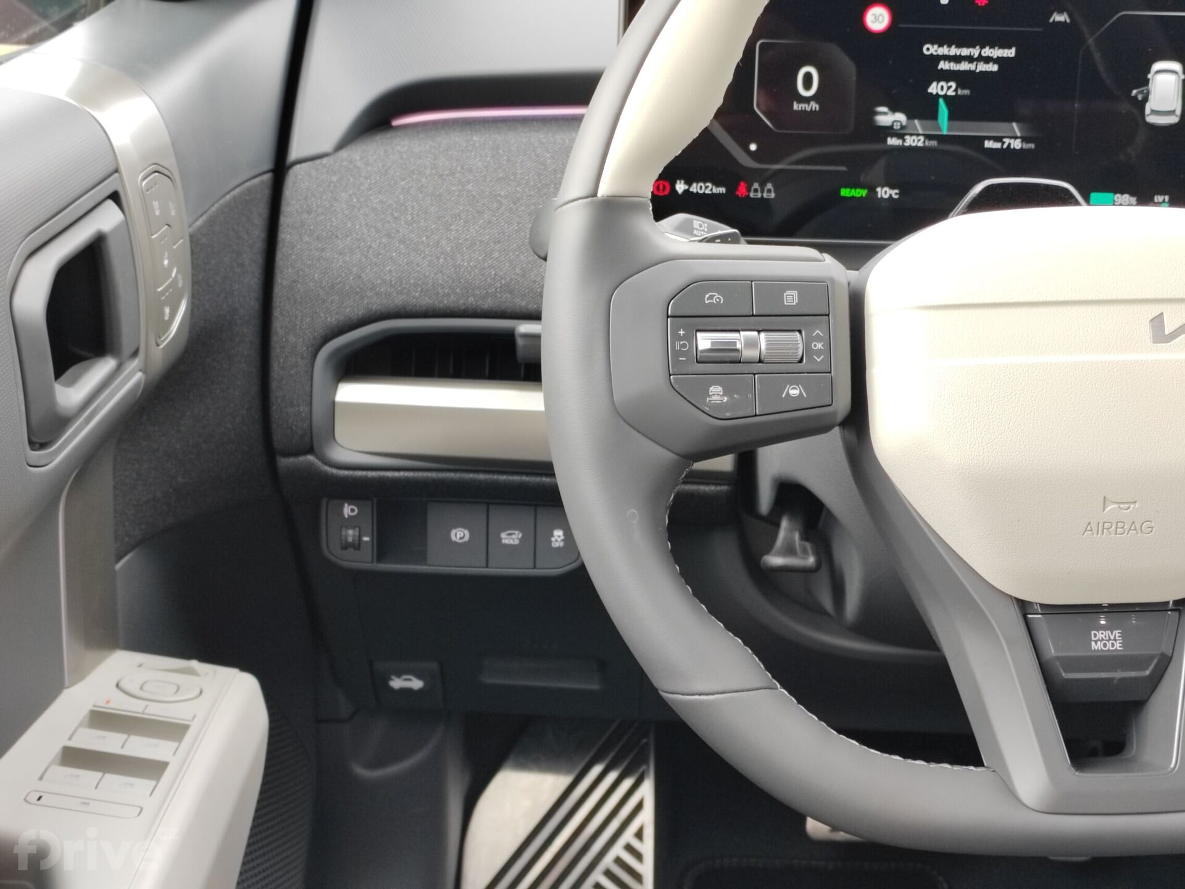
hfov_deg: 35.5
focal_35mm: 54
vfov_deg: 27.0
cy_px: 444
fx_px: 1849
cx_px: 592
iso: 400
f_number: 1.9
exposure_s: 1/100
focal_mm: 5.52
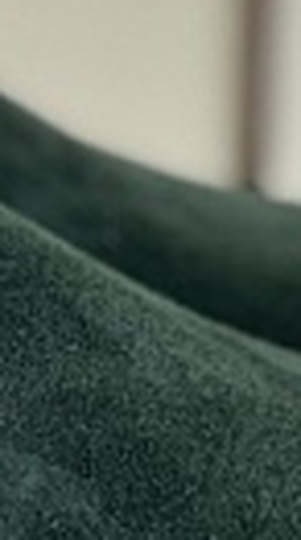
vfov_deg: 6.2
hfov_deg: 3.4
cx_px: -326
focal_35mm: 347
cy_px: 470
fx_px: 4959
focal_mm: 6
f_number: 2
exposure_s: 1/122
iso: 25
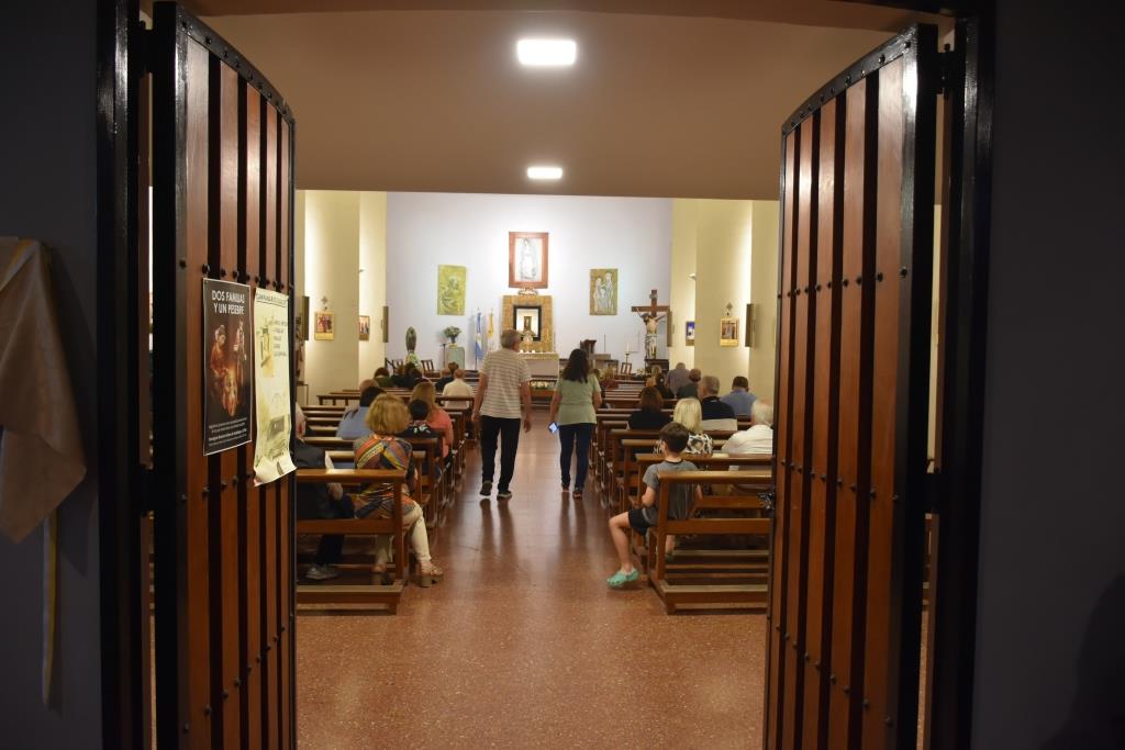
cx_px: 562
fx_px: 844
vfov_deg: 47.9
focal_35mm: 27
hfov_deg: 67.4
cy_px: 375
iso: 1250
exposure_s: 1/40
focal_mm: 18
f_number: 3.5
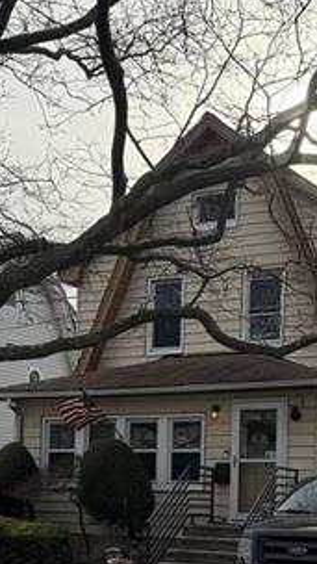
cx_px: 204
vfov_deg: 30.6
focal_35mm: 66
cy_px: 497
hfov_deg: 18.2
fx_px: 986
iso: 80
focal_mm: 6.76
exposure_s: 1/4310
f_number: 1.78
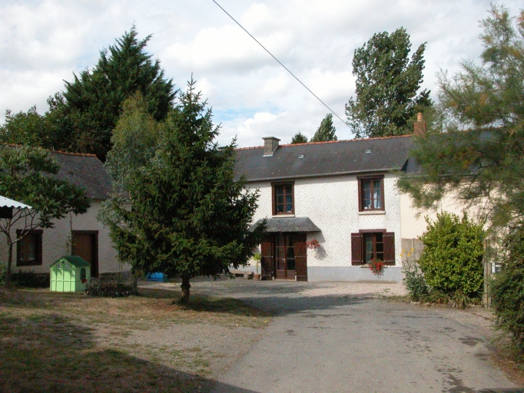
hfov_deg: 52.6
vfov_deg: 40.7
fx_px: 530
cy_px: 196
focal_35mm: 35
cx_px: 262
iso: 800
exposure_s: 1/3356
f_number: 8
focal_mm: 8.9
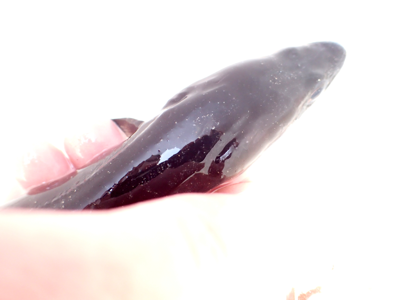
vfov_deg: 46.8
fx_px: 347
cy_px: 150
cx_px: 200
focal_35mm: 30
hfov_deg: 60.0
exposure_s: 1/125
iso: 500
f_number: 2.3
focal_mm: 5.5
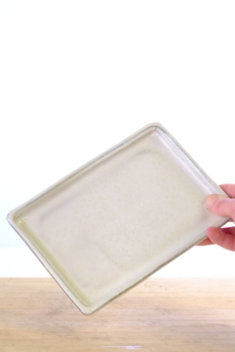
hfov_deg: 9.2
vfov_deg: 13.7
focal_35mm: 150
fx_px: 1467
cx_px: 118
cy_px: 176
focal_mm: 99.8
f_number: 13
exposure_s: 1/8
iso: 2500
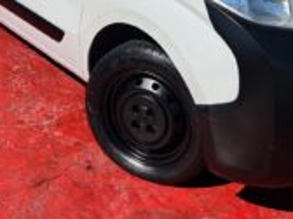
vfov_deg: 24.0
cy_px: -6
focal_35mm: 58
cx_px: 181
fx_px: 491
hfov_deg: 33.1
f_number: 1.5
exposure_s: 1/11364
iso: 50
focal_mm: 5.7
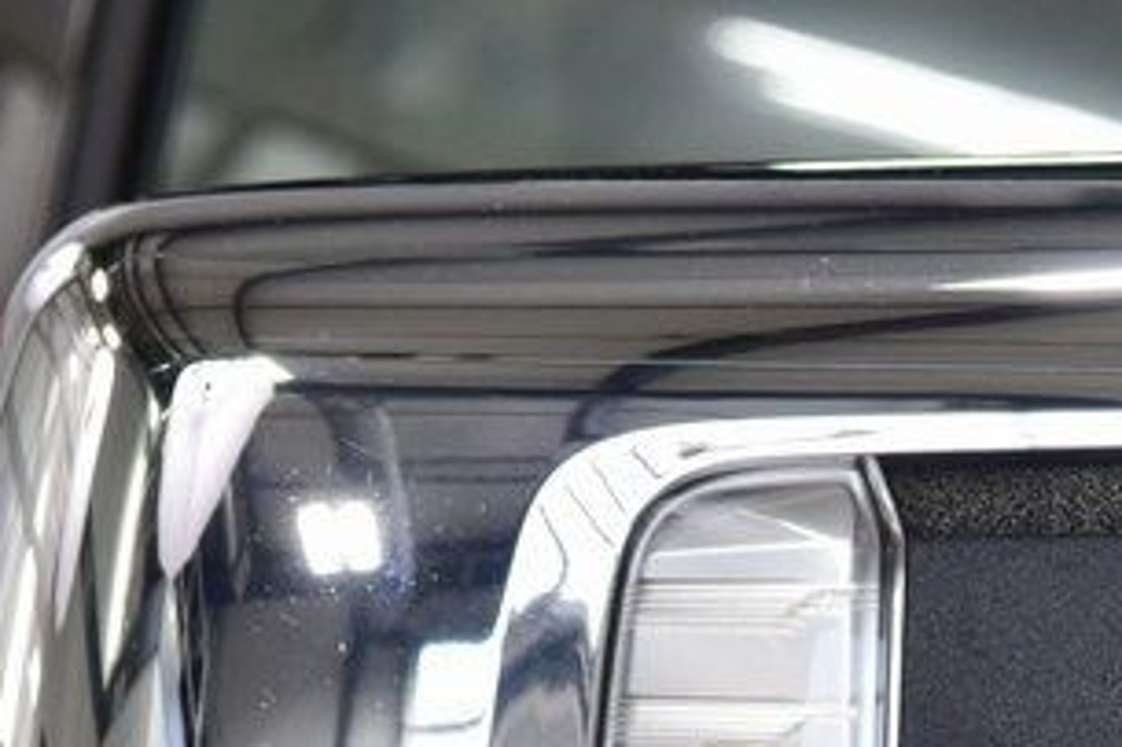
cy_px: 955
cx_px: 1306
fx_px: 10995
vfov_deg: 3.9
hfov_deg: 5.8
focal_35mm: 353
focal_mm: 70
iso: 900
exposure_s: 1/30
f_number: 7.1
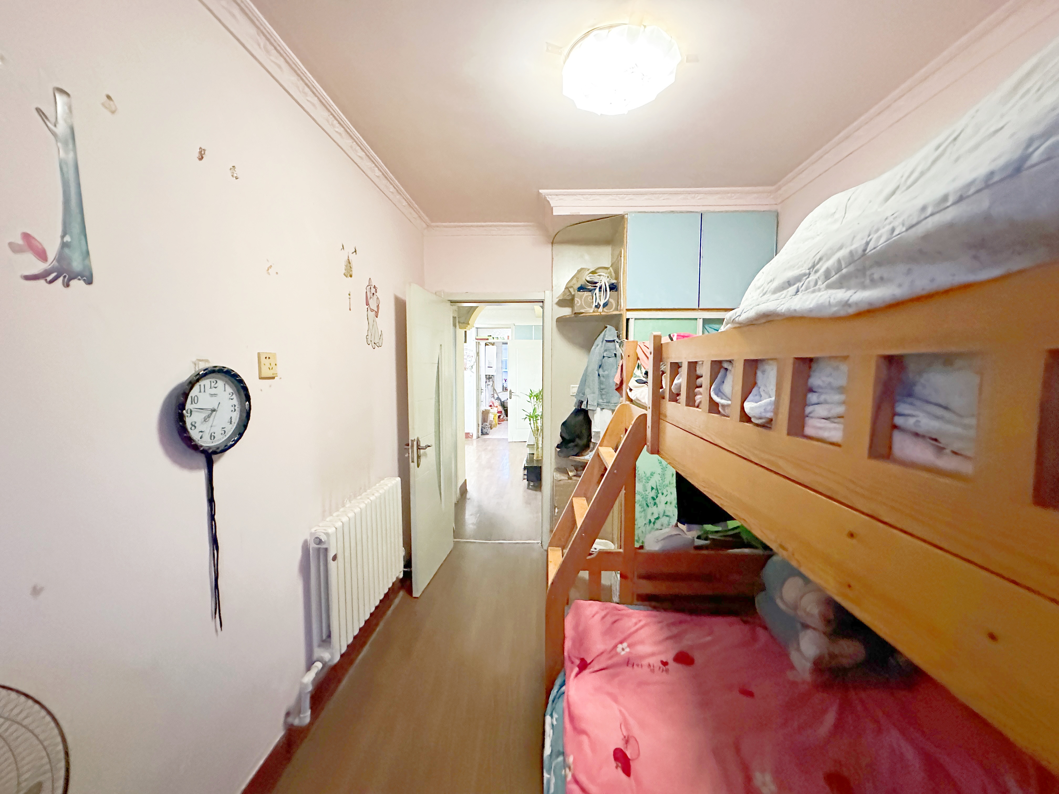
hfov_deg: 102.1
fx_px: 428
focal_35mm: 14
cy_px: 397
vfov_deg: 85.7
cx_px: 530
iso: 1250
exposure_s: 1/60
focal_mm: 2.22
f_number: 2.2
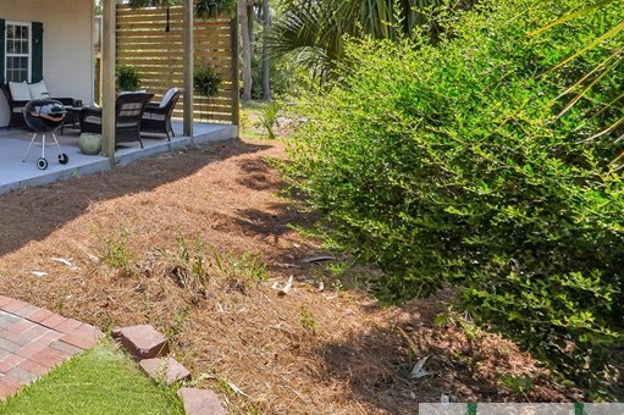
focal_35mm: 34
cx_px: -31
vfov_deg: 36.7
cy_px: 51
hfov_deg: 45.0
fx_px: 589
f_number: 9
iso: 320
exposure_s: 1/400
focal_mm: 16
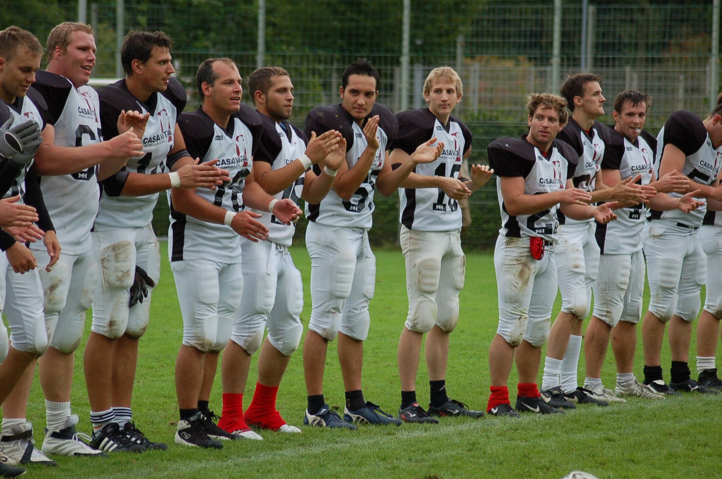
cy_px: 240
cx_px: 361
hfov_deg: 11.4
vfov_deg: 7.6
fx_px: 3603
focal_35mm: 180
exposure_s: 1/500
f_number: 4.2
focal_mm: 120
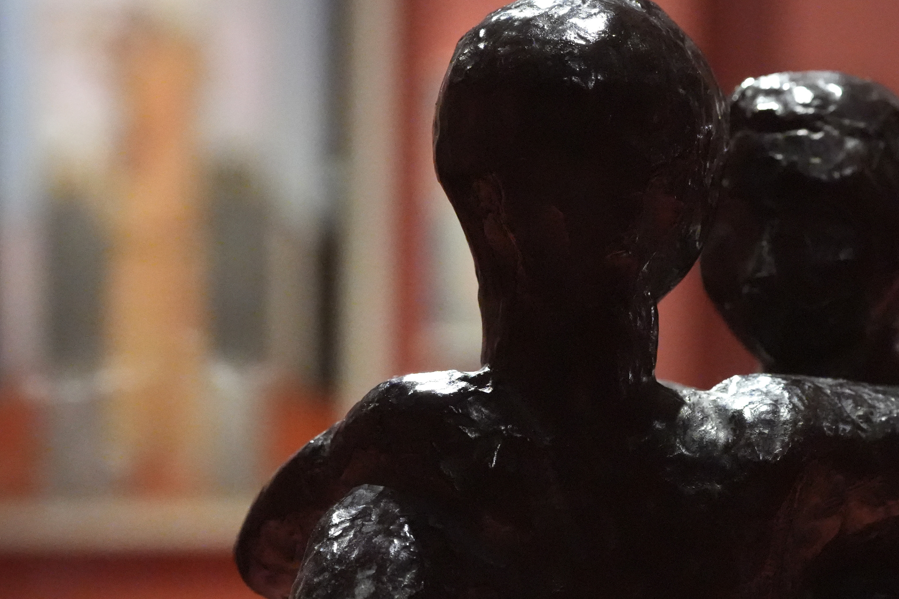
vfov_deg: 10.0
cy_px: 372
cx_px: 541
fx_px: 3421
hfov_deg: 15.0
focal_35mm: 137
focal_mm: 70
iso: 12800
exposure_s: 1/160
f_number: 5
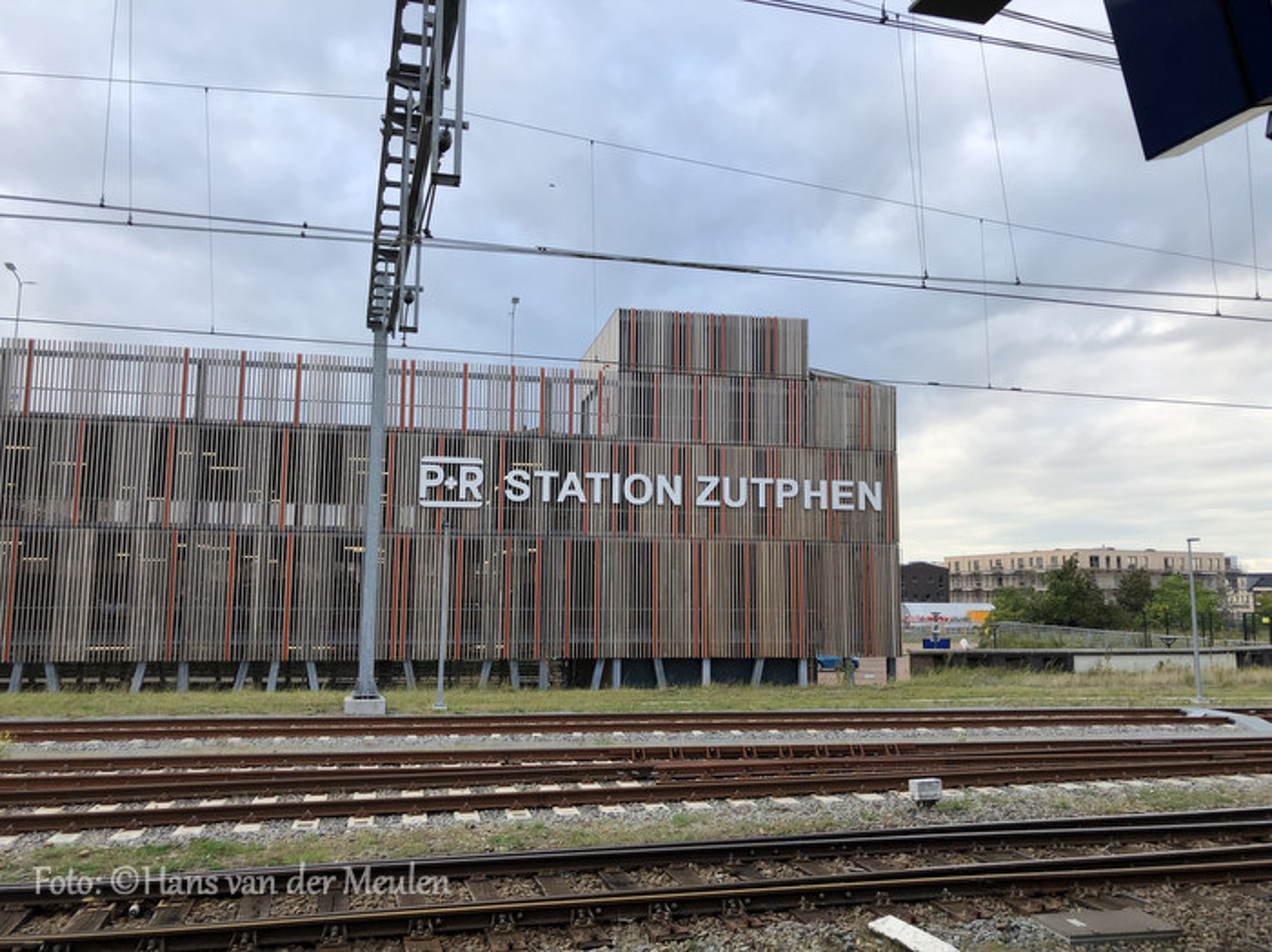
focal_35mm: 28
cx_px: 636
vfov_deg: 49.7
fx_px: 1028
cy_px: 476
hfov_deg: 63.5
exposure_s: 1/271
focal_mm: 3.99
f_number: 1.8
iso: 20
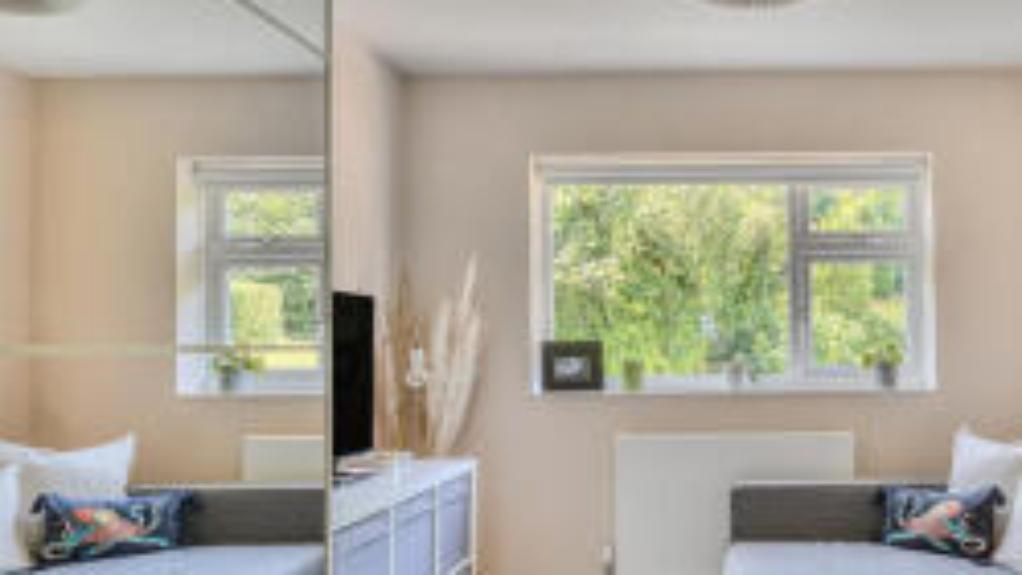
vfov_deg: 41.3
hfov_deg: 64.6
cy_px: 343
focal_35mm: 28
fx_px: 759
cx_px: 743
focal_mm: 14
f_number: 8
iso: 100
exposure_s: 1.3
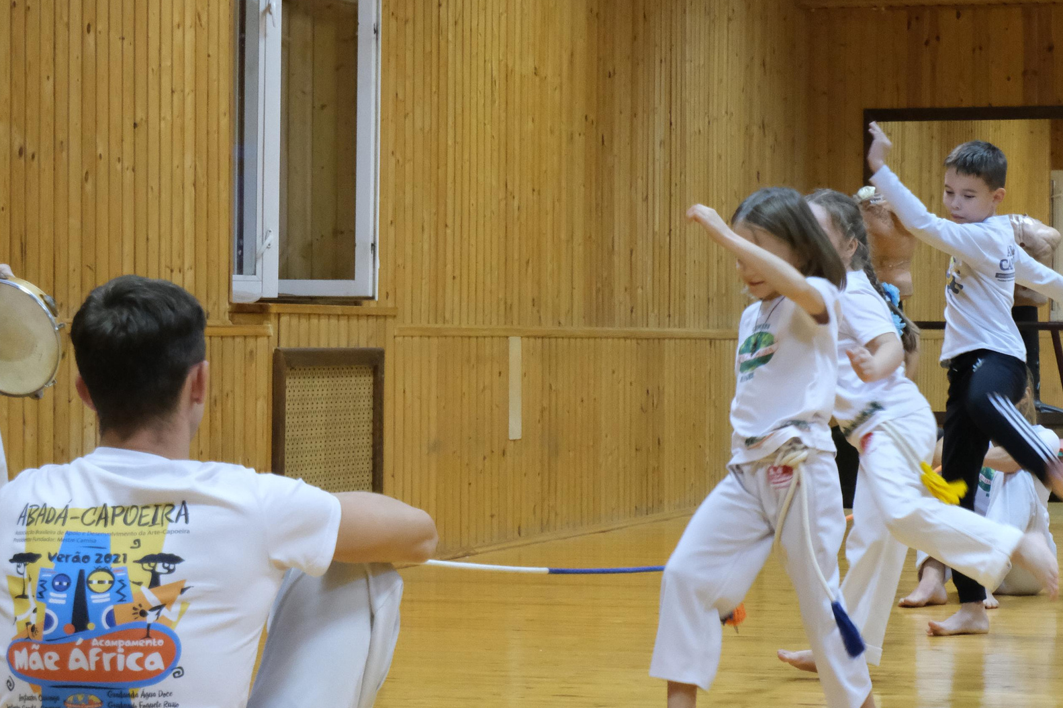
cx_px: 700
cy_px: 446
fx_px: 3247
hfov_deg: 18.5
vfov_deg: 12.4
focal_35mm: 110
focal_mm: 45
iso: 6400
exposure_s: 1/70
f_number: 5.6
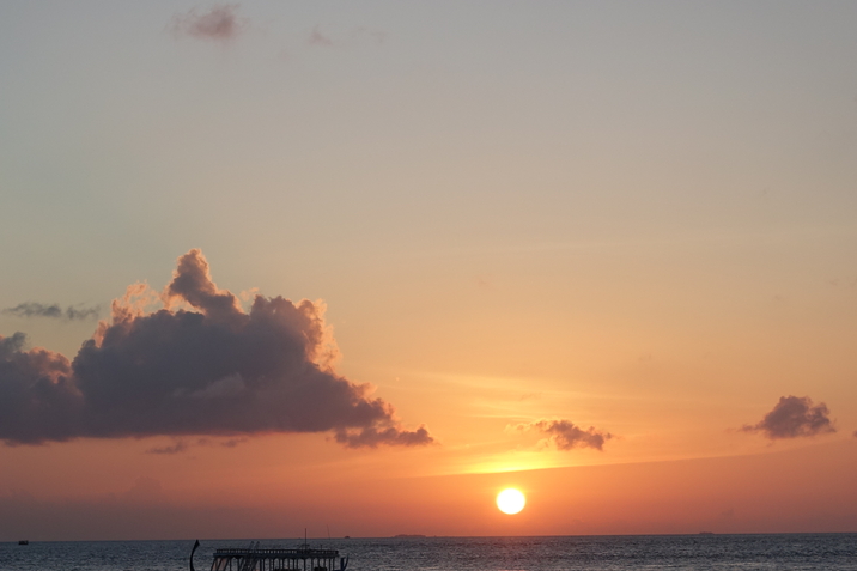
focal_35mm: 118
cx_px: 266
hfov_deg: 17.3
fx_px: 2808
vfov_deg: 11.6
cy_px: 461
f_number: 4
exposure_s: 1/640
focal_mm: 24.09
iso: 125
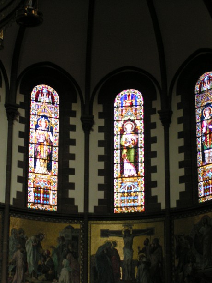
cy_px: 142
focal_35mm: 104
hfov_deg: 14.2
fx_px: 849
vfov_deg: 18.9
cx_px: 106
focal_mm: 15.9
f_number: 3.5
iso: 200
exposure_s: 1/15
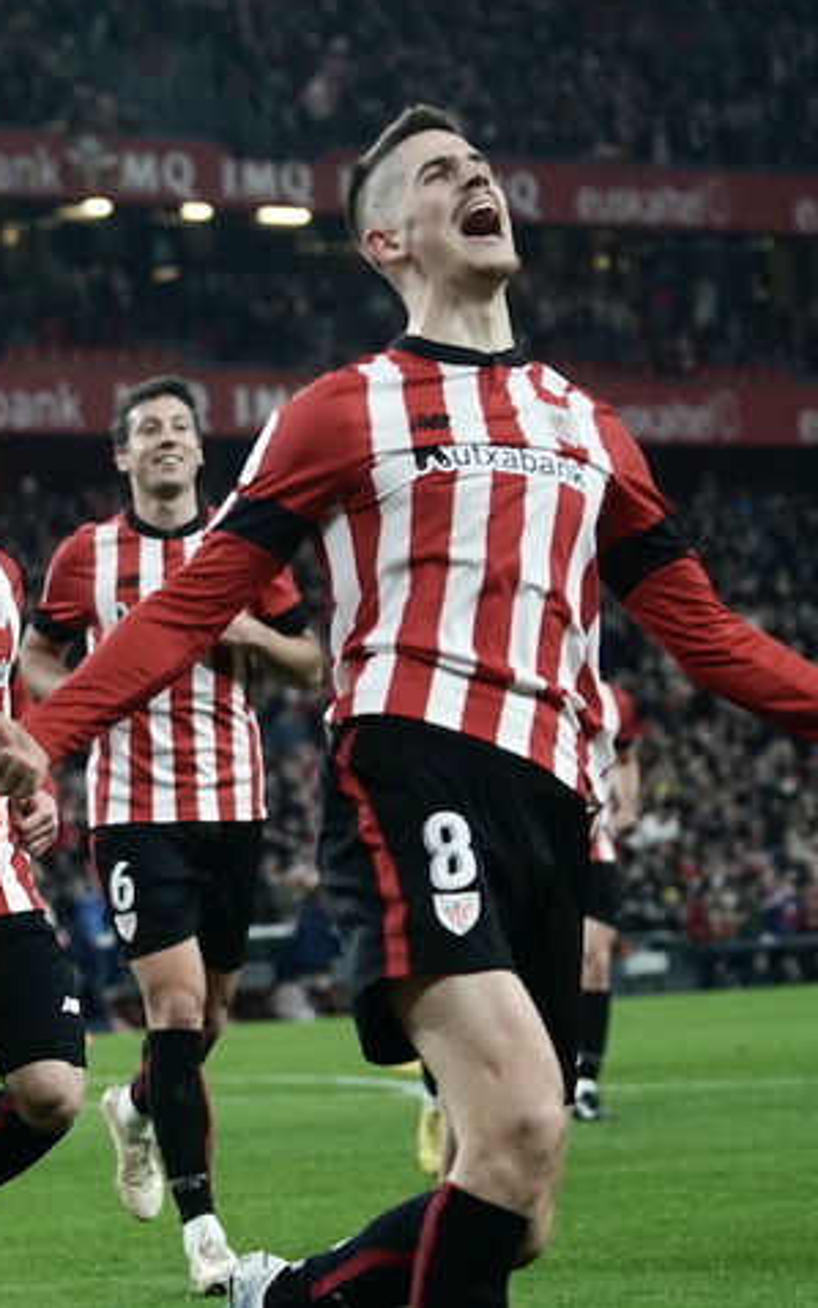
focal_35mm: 153
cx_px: 170
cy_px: 650
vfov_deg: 13.7
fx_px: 5454
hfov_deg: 8.6
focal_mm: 99
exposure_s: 1/1000
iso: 2000
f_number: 4
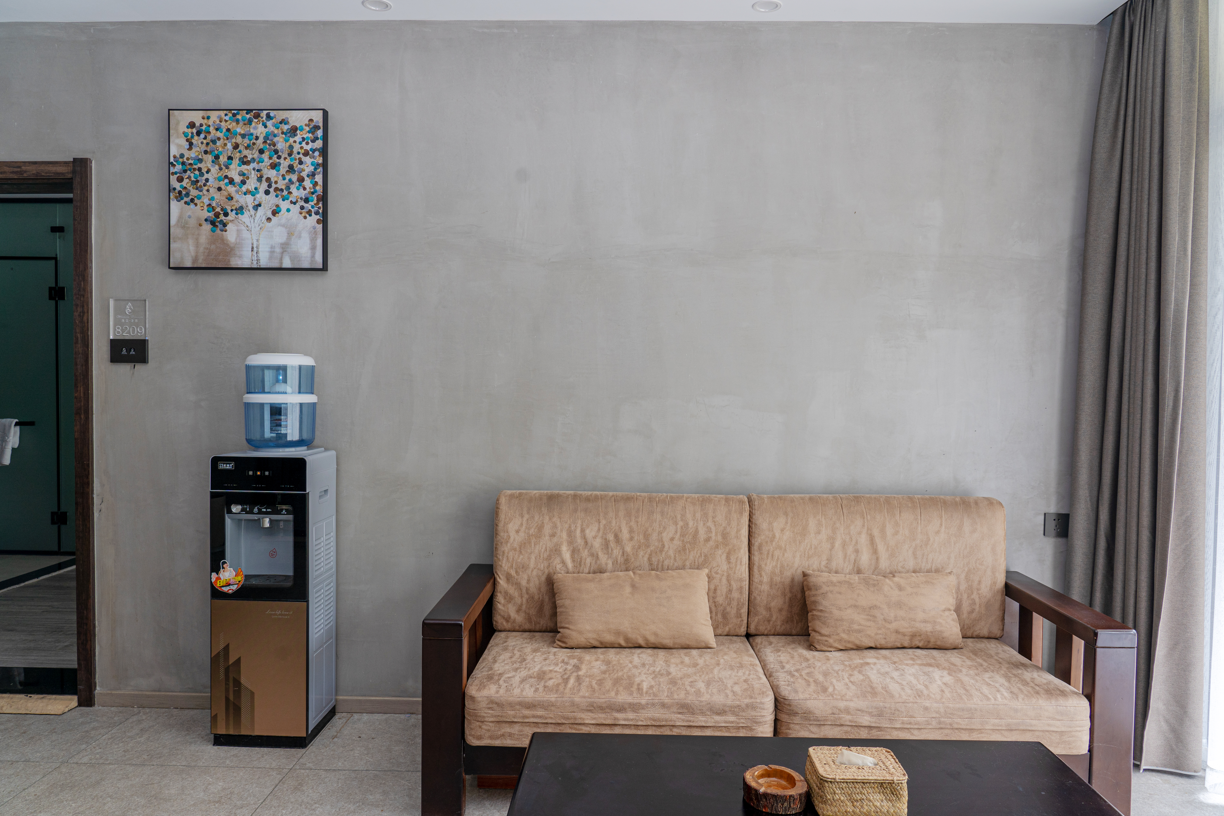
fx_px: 816
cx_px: 612
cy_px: 408
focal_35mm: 24
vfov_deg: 53.1
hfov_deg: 73.7
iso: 100
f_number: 7.1
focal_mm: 24
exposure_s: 1/13
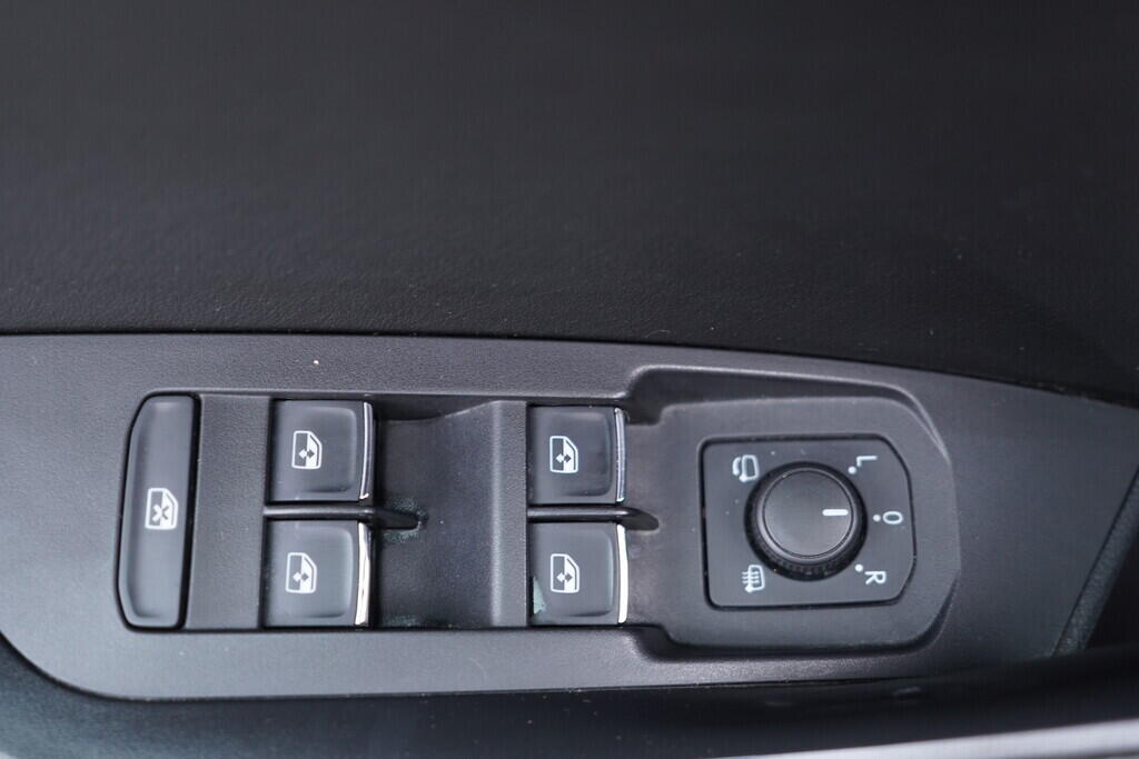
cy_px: 380
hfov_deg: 53.1
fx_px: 1139
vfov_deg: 36.9
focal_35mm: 36
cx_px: 570
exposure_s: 1/40
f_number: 2.8
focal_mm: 24
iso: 400
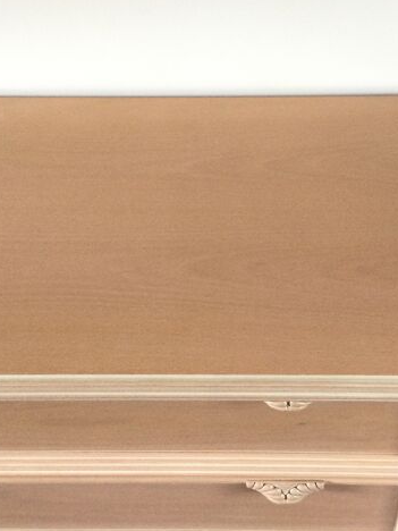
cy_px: 261
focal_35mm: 53
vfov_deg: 36.2
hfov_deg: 27.5
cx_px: 234
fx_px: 812
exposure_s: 1/33
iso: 160
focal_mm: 3.3
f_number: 2.4
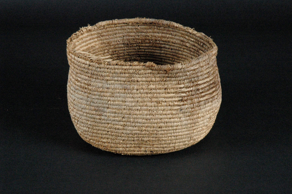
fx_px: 859
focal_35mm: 106
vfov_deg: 12.9
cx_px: 147
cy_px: 96
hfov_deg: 19.3
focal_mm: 70
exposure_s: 1/640
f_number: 29
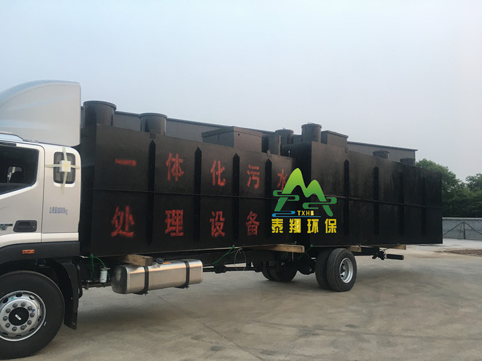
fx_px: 404
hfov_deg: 61.7
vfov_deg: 48.2
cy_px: 180
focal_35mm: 29
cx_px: 241
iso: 64
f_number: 2.2
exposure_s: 1/30
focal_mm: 4.15
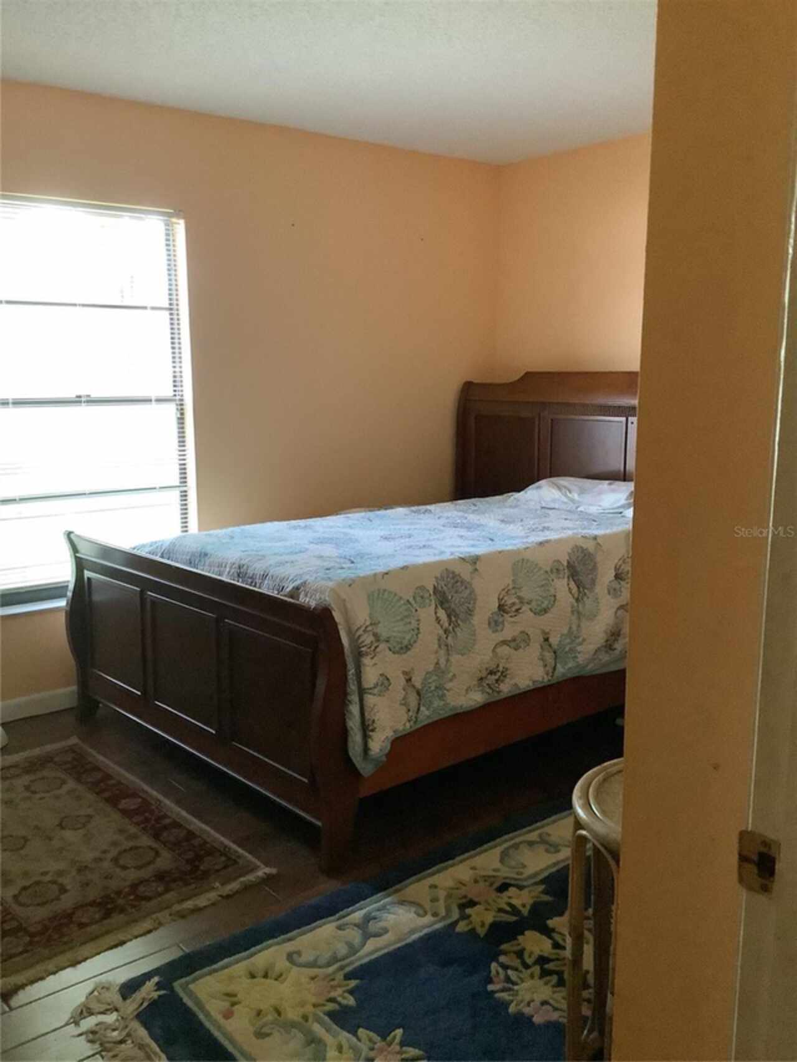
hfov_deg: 45.5
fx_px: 951
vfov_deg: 58.3
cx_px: 398
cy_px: 531
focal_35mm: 31
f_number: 2.4
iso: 640
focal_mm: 3.3
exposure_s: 1/24
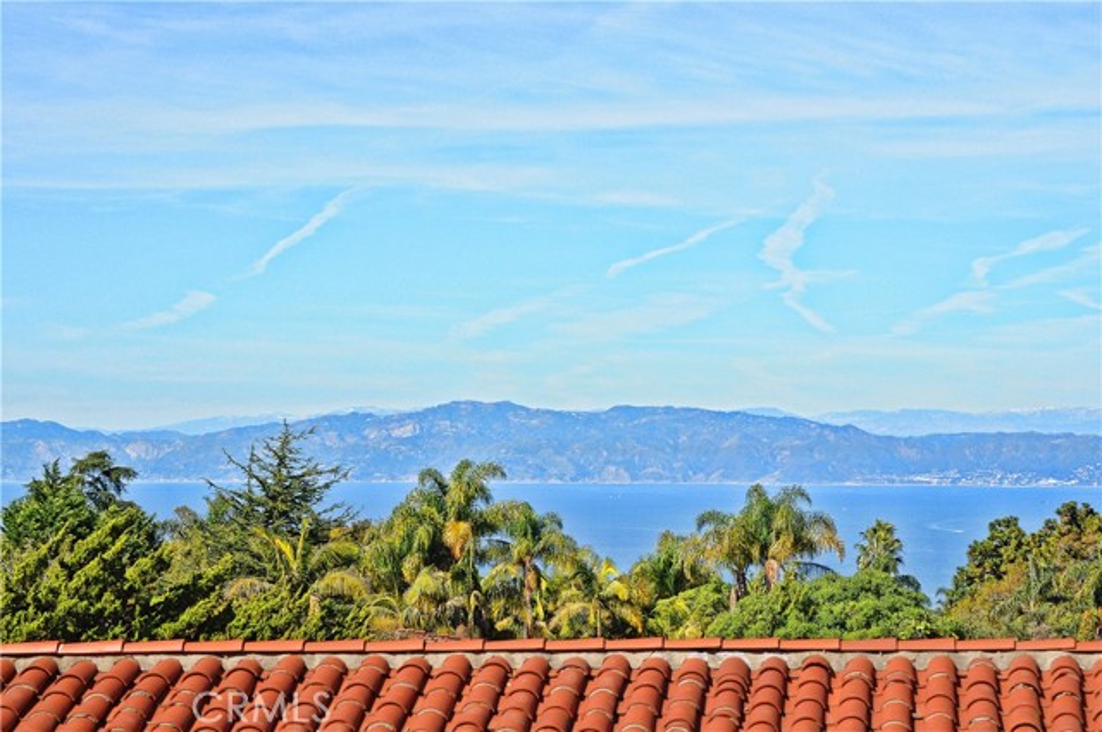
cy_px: 366
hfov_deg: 17.1
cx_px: 551
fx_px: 3669
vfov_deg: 11.4
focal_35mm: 120
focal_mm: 80
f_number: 14
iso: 200
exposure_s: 1/250
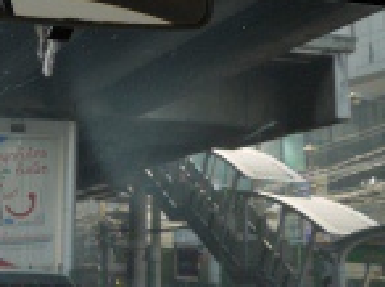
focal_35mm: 86
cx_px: -163
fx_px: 955
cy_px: 55
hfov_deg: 20.2
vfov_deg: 17.0
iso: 160
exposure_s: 1/200
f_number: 5
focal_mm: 14
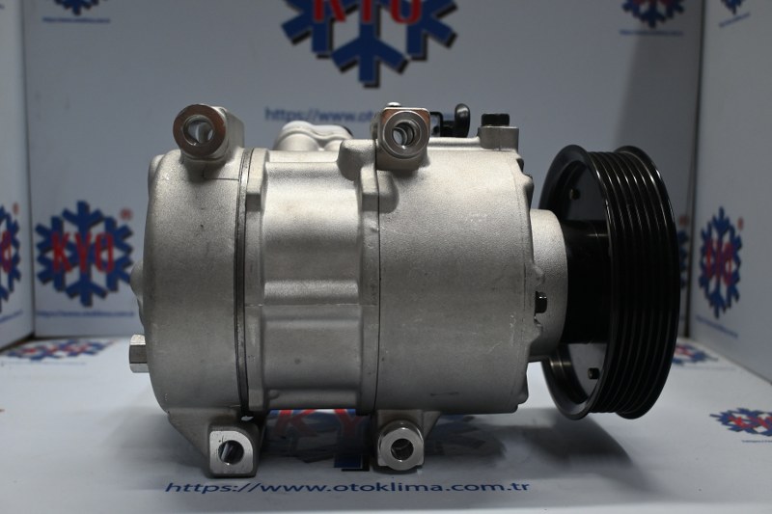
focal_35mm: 38
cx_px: 386
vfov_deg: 35.5
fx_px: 804
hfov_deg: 51.3
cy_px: 257
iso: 720
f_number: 4.2
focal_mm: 25
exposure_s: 1/125
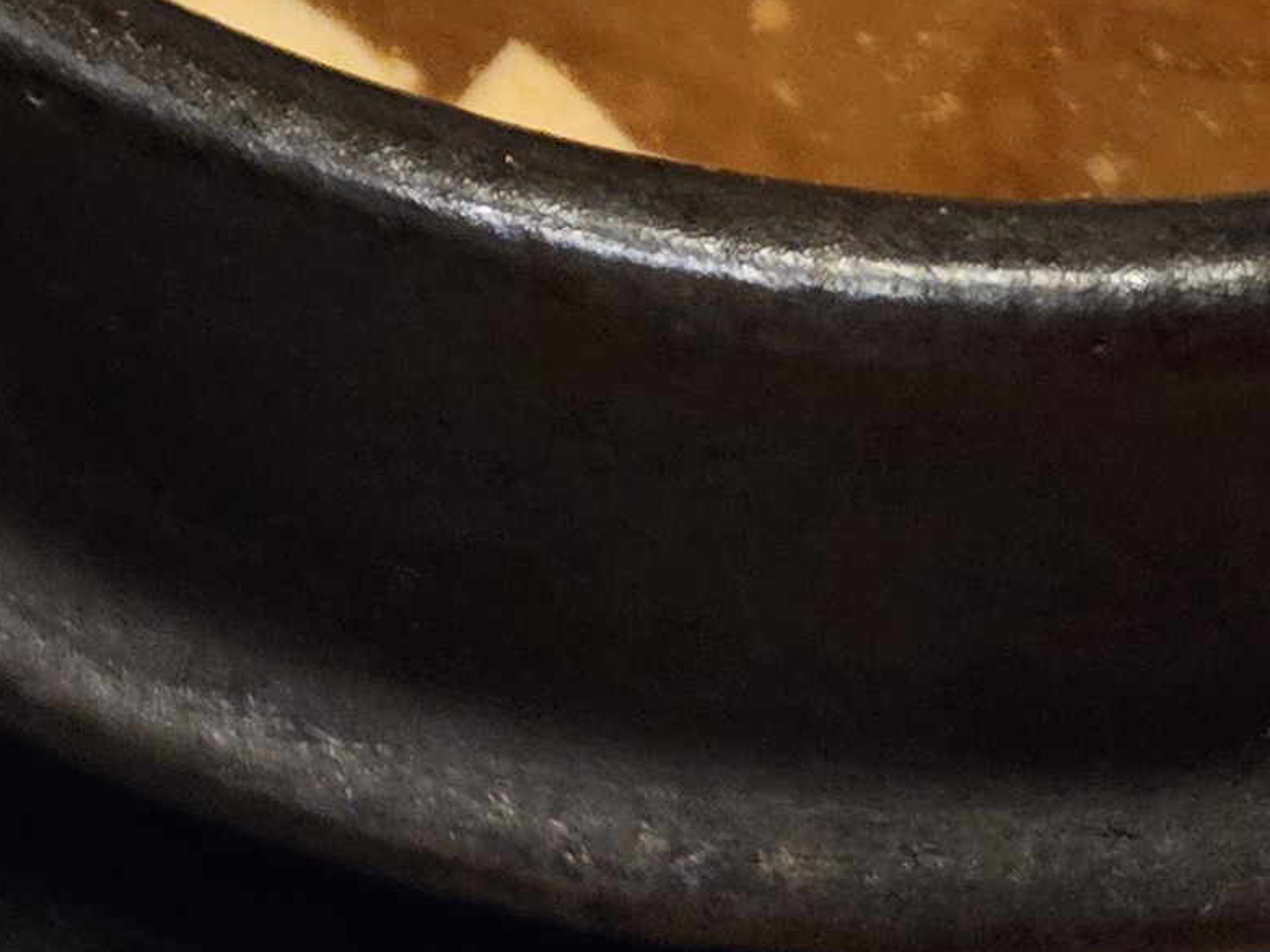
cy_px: -1081
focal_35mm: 118
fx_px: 4329
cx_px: -736
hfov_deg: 15.2
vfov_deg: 11.1
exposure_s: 1/60
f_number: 1.8
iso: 800
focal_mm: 5.4
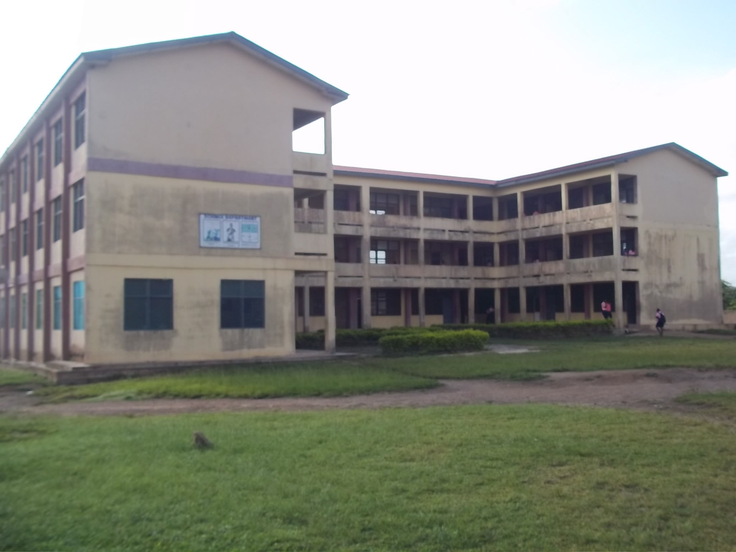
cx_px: 368
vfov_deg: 39.7
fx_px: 765
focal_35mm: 36
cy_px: 276
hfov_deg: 51.4
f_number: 8
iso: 80
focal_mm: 6.5
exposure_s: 1/100
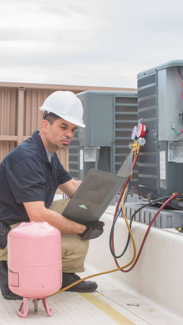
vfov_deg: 30.2
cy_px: 162
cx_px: 69
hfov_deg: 17.2
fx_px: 604
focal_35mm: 70
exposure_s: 1/60
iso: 320
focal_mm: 44
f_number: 11
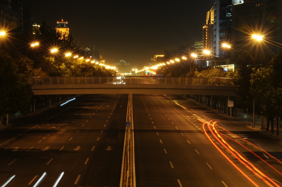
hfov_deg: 16.1
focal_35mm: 128
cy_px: 94
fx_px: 997
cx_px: 141
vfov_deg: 10.7
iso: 200
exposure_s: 15
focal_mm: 85
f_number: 36
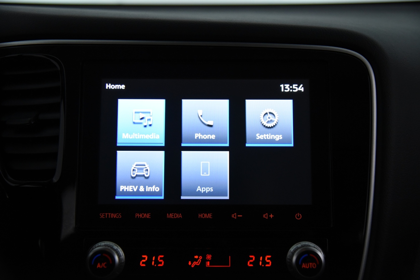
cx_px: 210
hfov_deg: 44.5
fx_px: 513
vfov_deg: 30.5
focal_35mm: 44
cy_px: 140
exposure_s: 1/250
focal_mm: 44
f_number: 4
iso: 4000
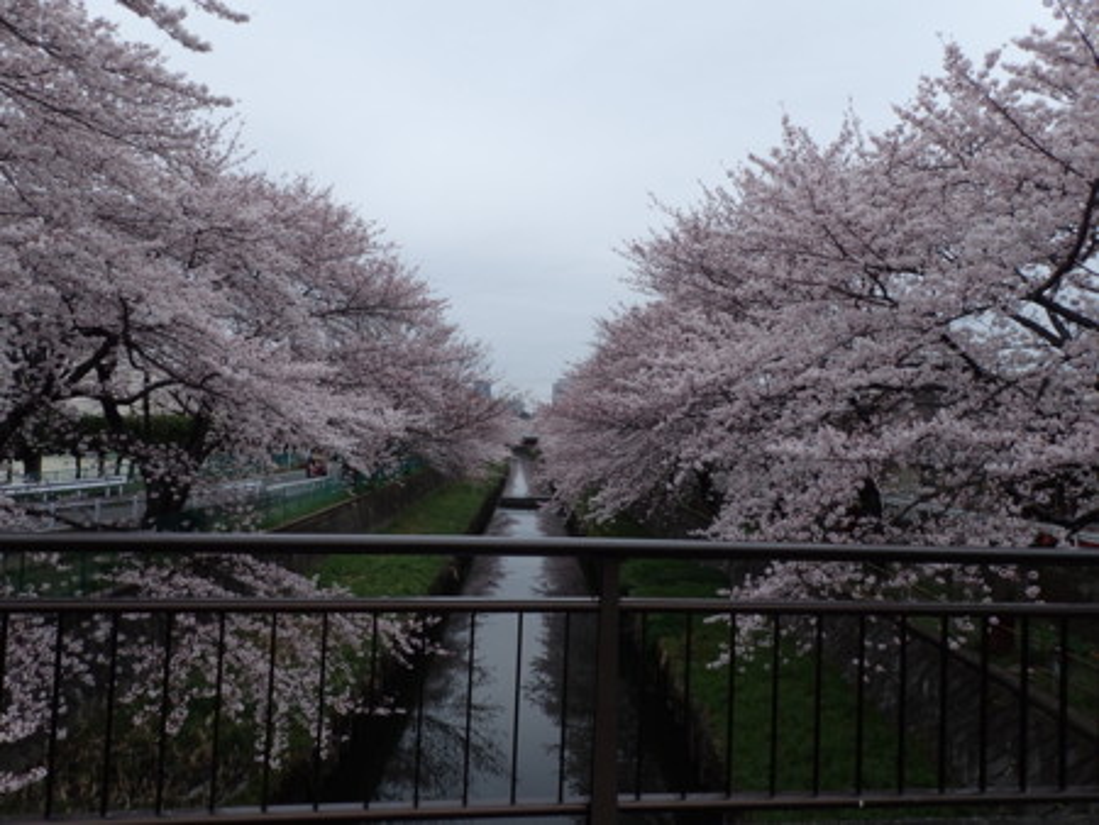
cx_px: 550
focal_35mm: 25
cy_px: 412
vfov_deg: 54.9
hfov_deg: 69.4
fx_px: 794
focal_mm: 4.5
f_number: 2.8
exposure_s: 1/250
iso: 100
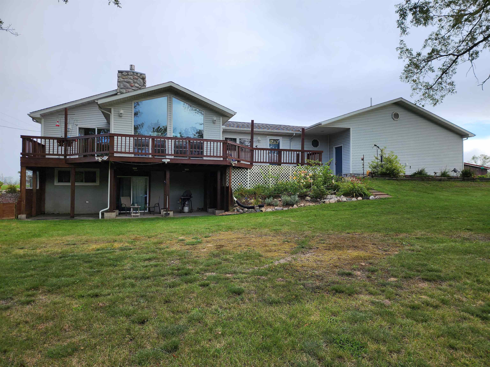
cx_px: 245
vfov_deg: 58.9
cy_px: 184
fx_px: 326
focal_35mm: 23
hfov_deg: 73.9
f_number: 1.8
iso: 12
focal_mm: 6.4
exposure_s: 1/221
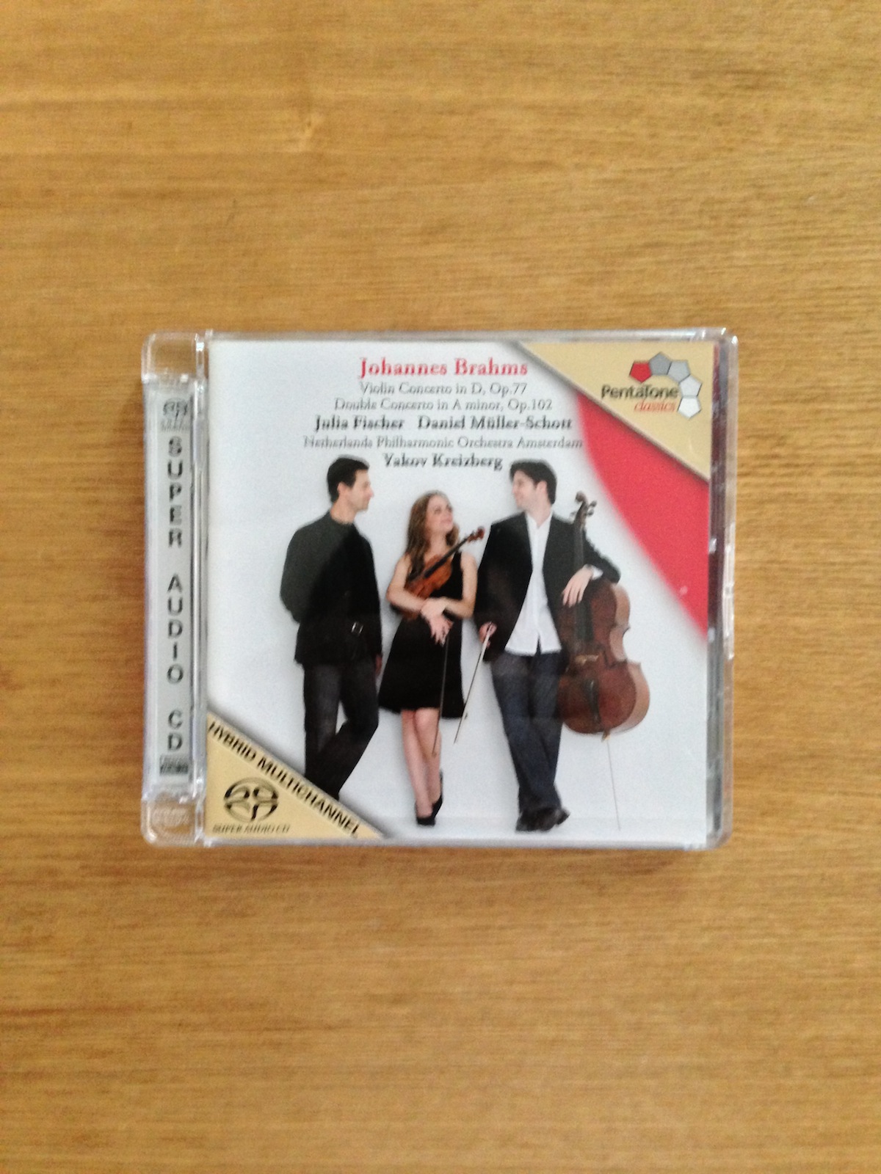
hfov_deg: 42.9
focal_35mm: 33
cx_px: 440
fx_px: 1120
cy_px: 587
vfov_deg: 55.4
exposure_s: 1/17
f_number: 2.4
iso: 400
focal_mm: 4.13
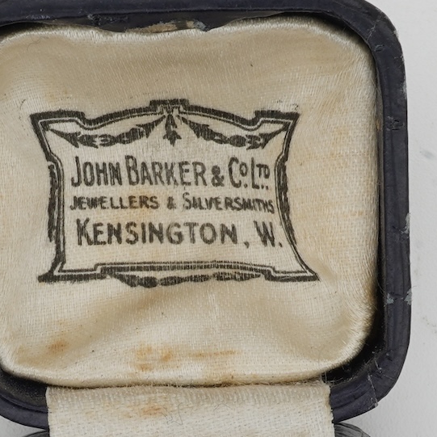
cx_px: 174
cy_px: 460
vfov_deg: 12.4
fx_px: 1985
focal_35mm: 139
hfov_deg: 12.6
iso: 160
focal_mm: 30
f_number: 22
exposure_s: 1/50
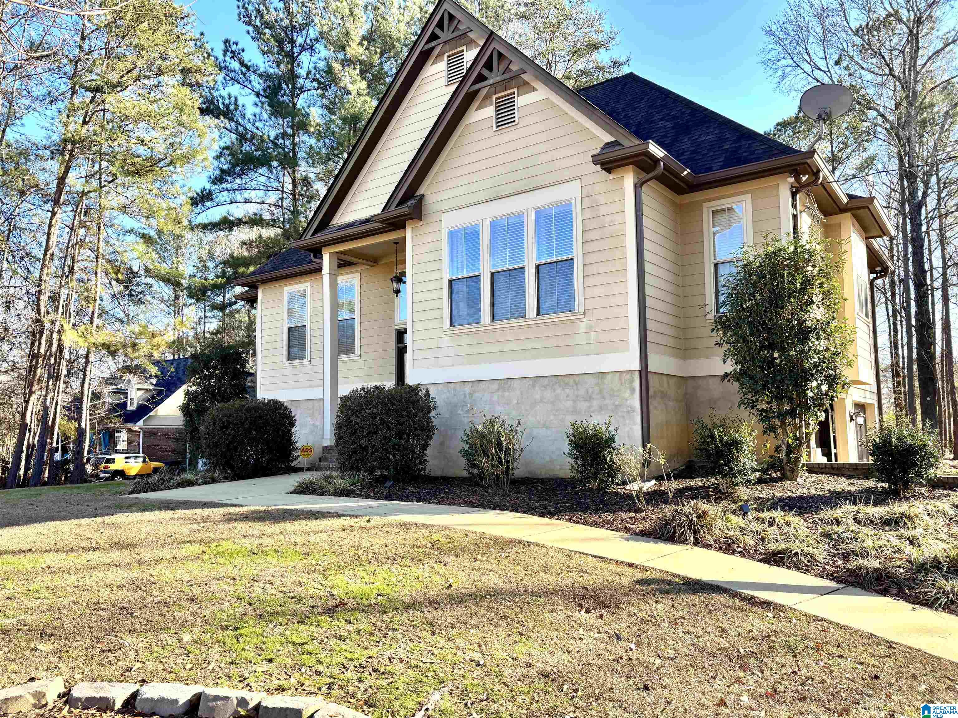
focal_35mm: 26
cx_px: 479
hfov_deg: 67.3
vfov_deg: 53.1
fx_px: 720
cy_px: 359
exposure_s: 1/675
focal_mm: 5.96
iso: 50
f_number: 1.6
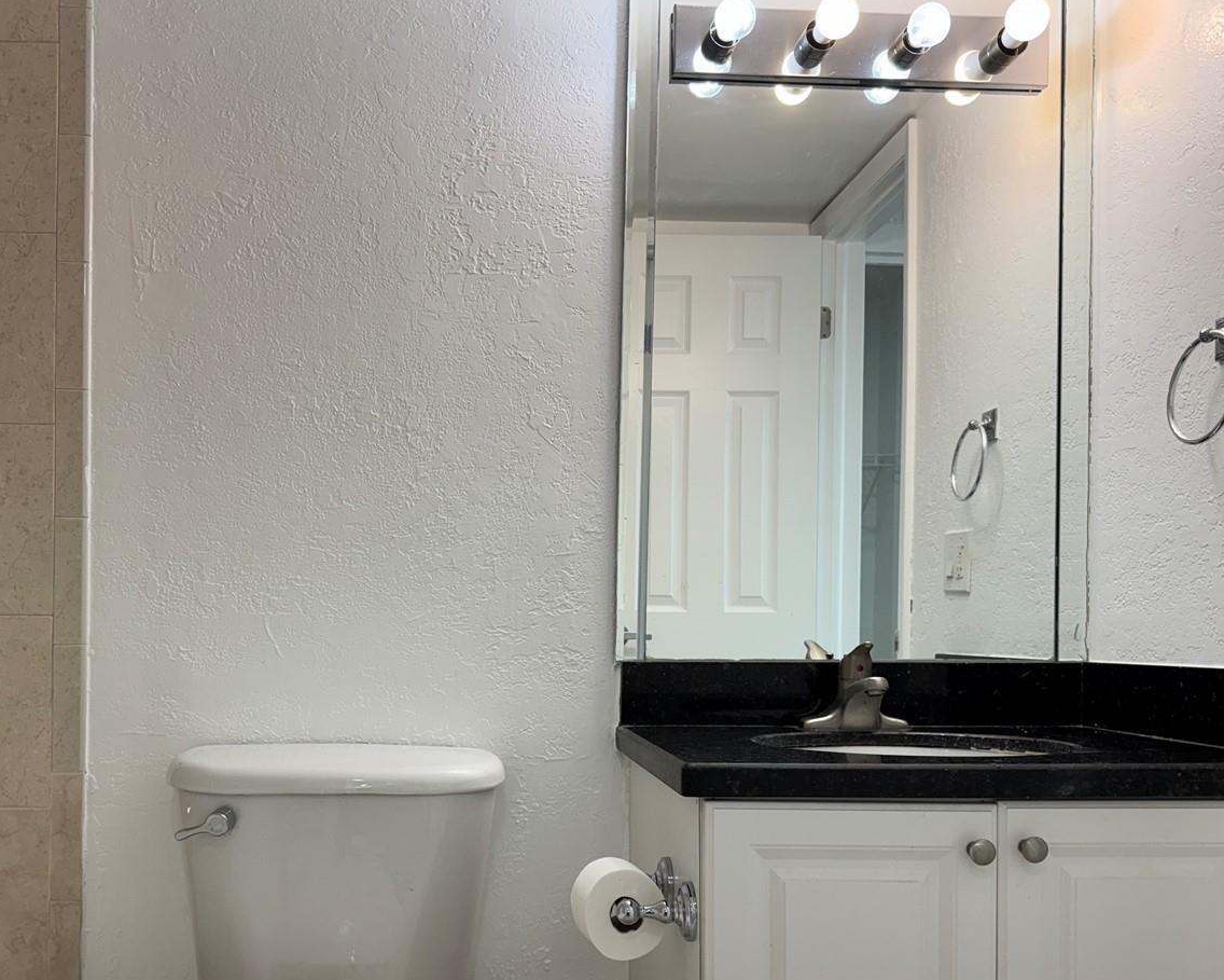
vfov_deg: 44.1
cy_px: 625
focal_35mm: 33
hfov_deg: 53.9
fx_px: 1196
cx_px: 501
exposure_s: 1/210
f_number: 1.78
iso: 64
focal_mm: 6.76
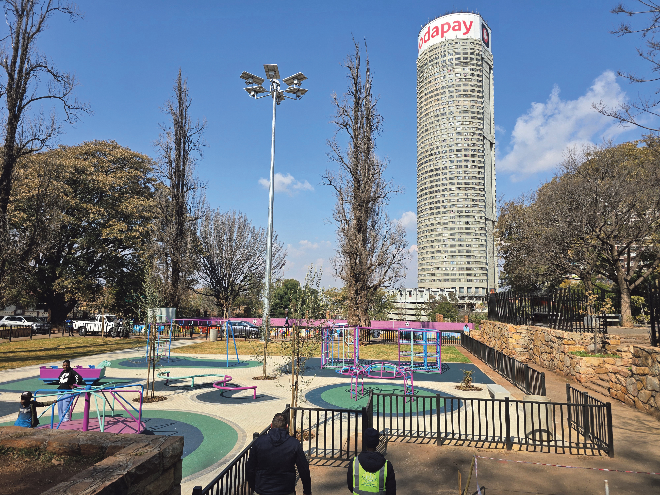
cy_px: 248
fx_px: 439
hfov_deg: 73.9
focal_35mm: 23
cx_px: 330
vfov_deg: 58.9
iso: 12
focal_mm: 6.3
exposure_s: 1/736
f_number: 1.7
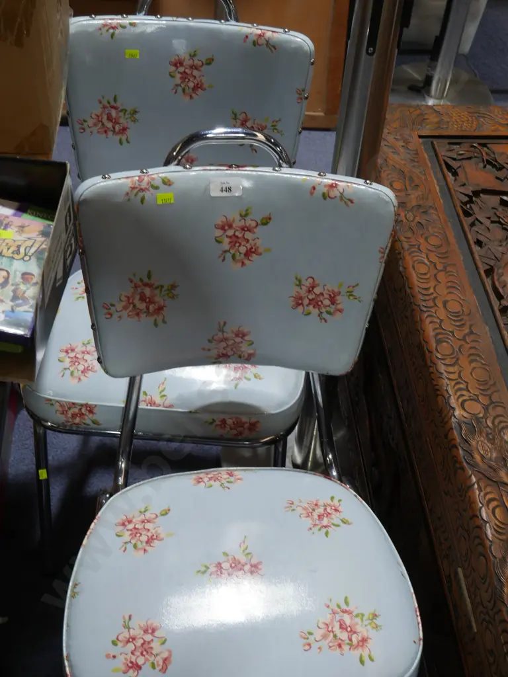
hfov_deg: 30.3
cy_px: 338
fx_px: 939
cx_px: 254
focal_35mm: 48
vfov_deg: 39.7
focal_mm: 24
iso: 400
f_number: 5.6
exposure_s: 1/60
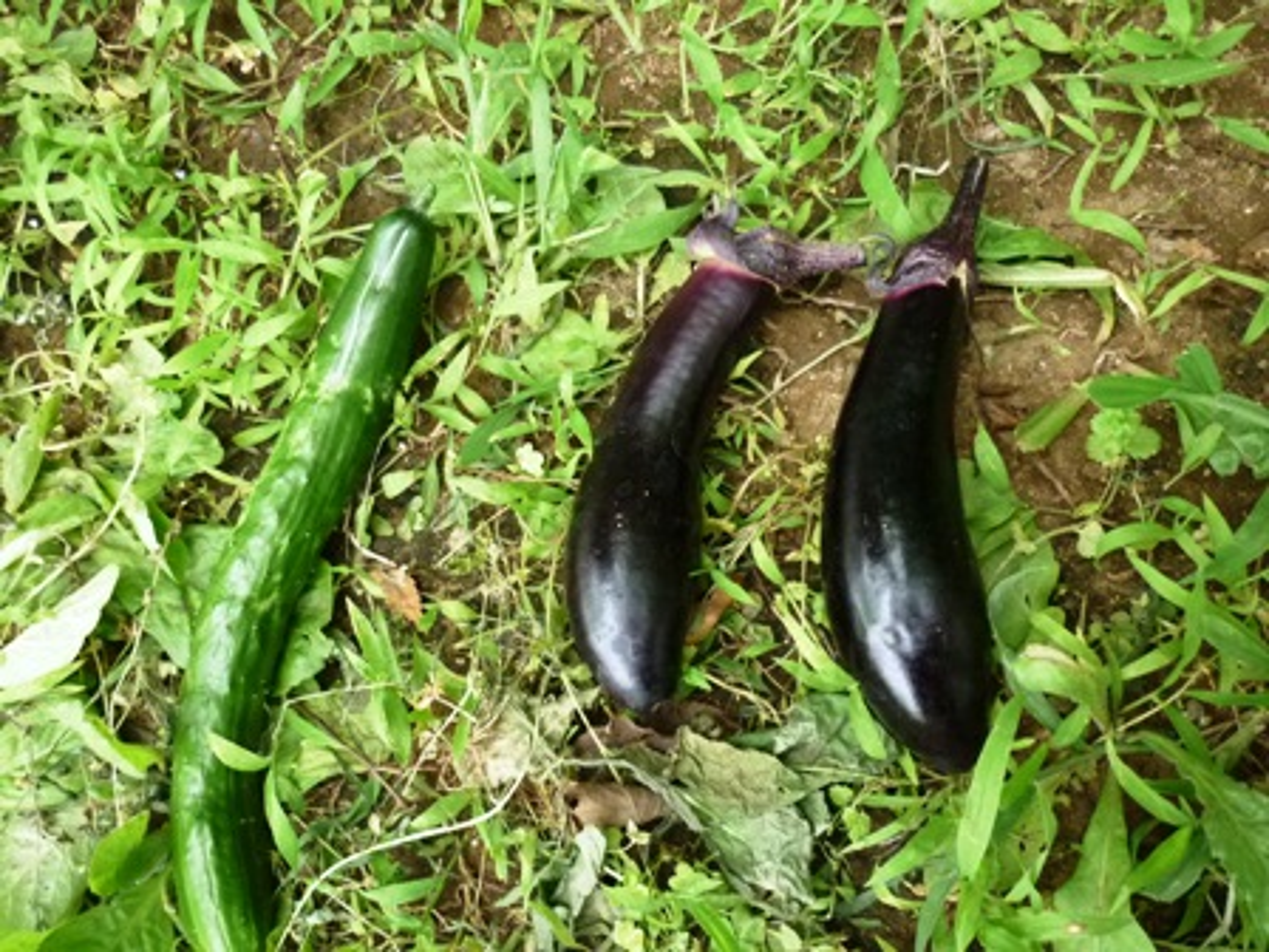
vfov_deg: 42.9
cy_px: 476
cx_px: 634
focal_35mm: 33
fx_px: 1210
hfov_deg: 55.4
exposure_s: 1/400
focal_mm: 5.5
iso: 400
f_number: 2.8
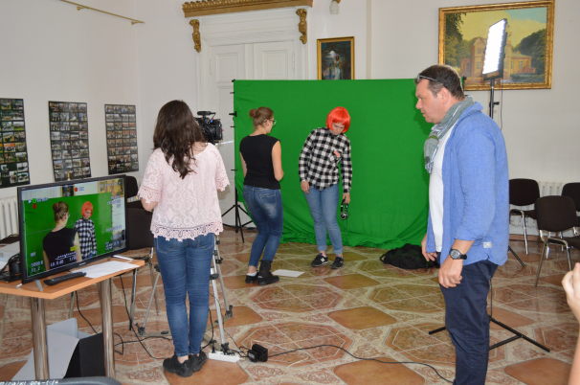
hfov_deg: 57.3
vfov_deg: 39.8
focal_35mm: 33
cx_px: 290
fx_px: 531
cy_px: 192
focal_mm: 22
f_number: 5
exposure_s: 1/125
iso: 800
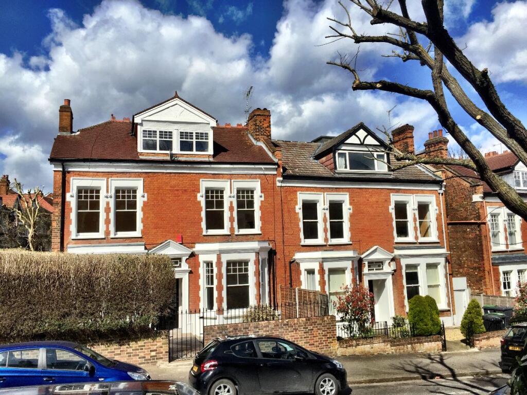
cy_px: 198
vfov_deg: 48.2
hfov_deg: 61.7
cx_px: 264
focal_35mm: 29
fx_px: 442
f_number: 2.2
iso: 32
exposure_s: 1/3968
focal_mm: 4.15
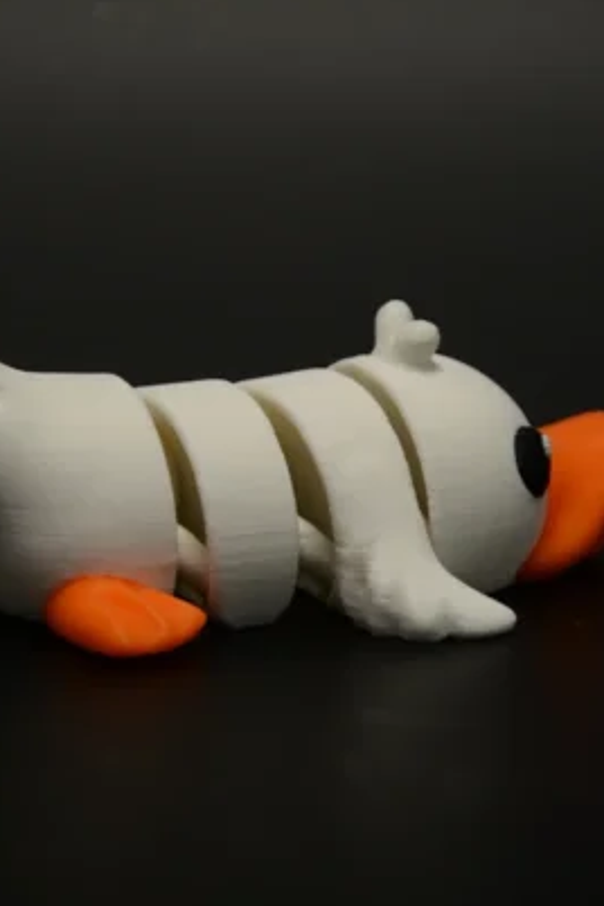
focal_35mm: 352
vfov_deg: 5.9
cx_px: 291
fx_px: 8861
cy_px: 518
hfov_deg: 3.9
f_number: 5.6
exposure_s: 1/60
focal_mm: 105
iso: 400
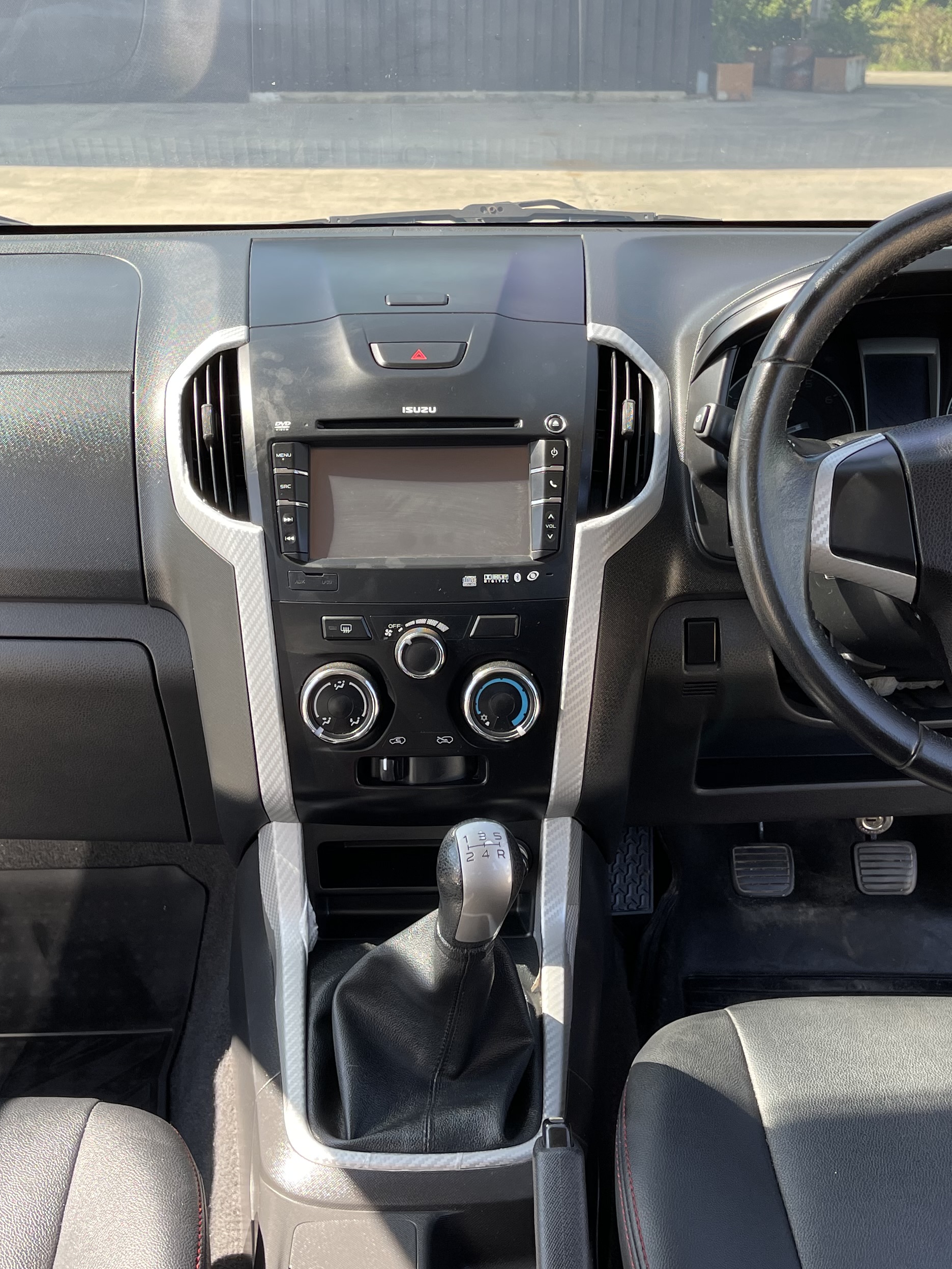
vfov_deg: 44.7
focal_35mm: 42
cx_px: 440
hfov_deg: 34.3
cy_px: 549
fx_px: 1540
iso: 32
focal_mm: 5.1
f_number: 1.6
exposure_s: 1/232
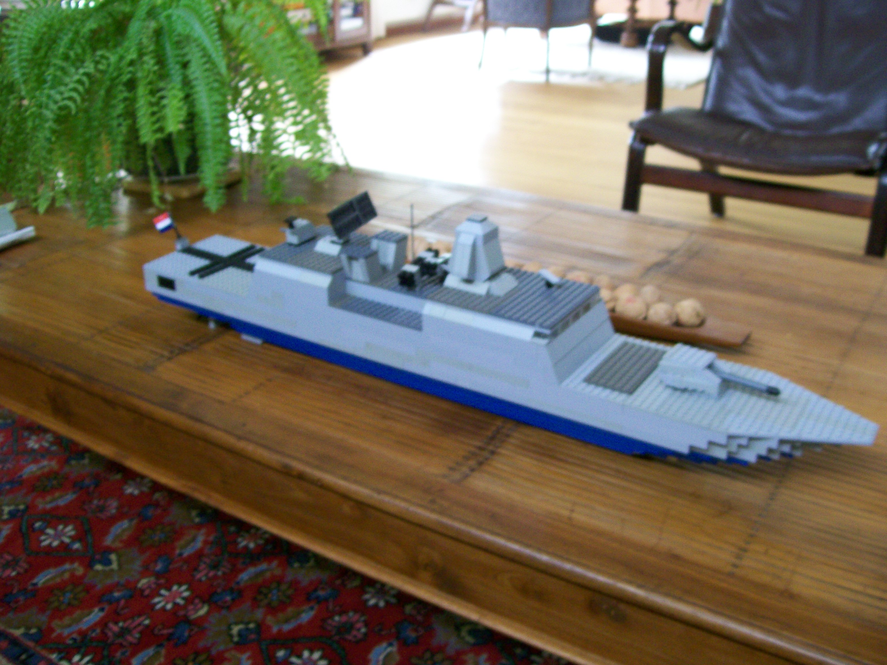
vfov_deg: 39.7
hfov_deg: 51.4
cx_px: 444
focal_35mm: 36
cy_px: 332
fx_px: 922
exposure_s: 1/8
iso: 160
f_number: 2.7
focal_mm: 6
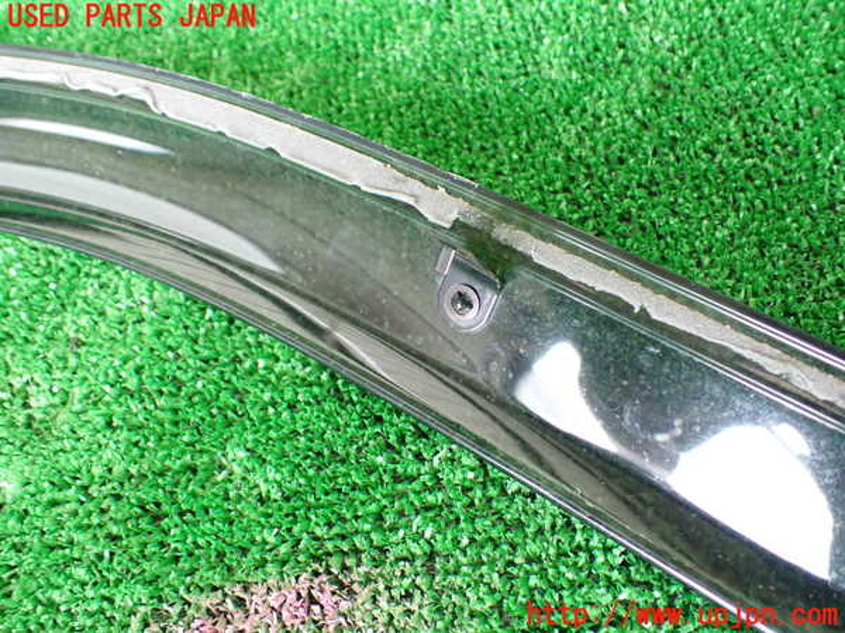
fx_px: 732
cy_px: 316
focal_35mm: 30
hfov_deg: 60.0
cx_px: 422
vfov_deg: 46.8
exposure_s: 1/80
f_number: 2.3
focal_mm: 5.4
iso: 800
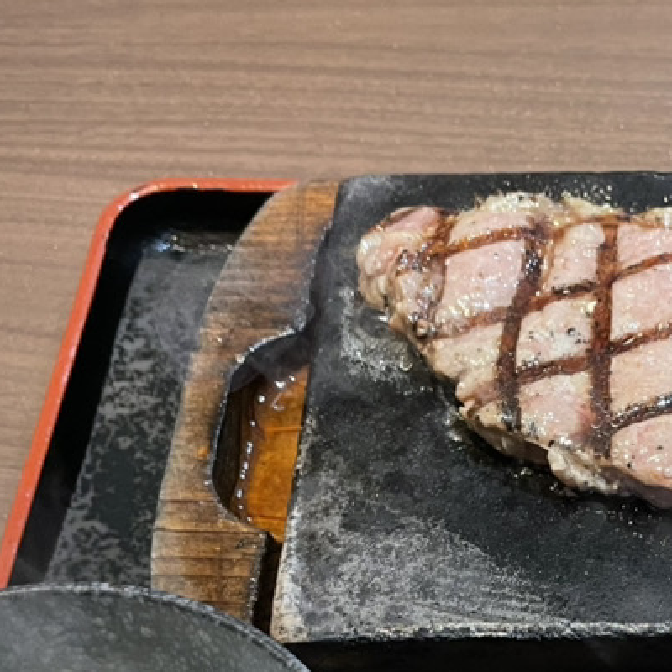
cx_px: 690
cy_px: 712
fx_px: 1515
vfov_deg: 23.7
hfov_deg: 23.8
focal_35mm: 69
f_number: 1.6
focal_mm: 4.2
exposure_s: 1/79
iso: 125
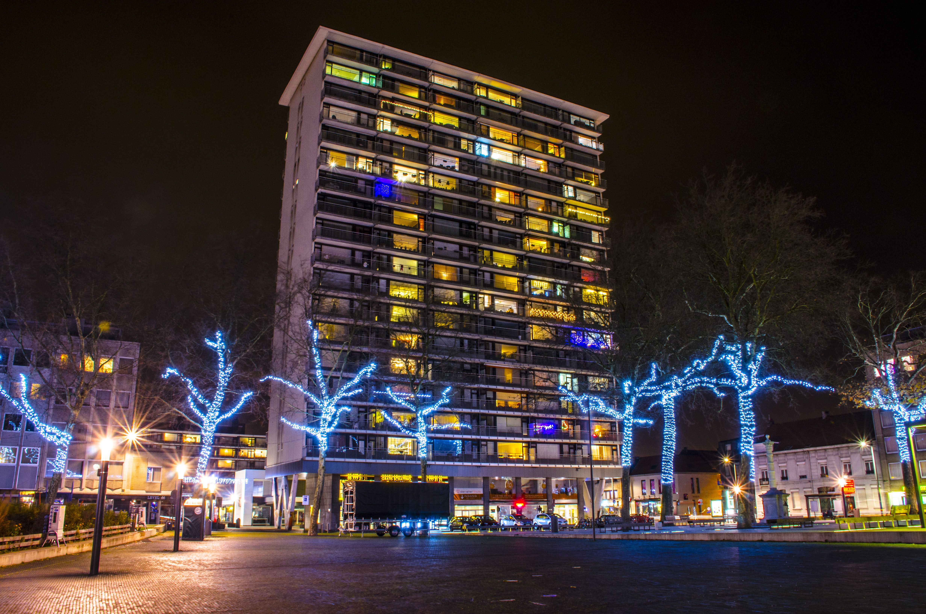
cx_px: 463
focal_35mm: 27
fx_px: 693
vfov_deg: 47.7
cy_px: 307
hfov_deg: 67.5
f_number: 18
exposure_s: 30
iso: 100
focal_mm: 18
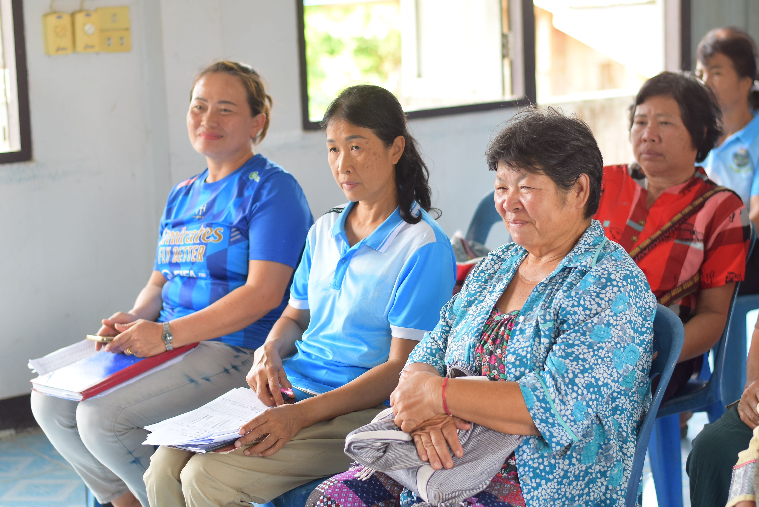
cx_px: 380
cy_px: 254
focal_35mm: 75
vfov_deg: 18.2
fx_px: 1582
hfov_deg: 27.0
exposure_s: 1/250
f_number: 2.8
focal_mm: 50
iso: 400
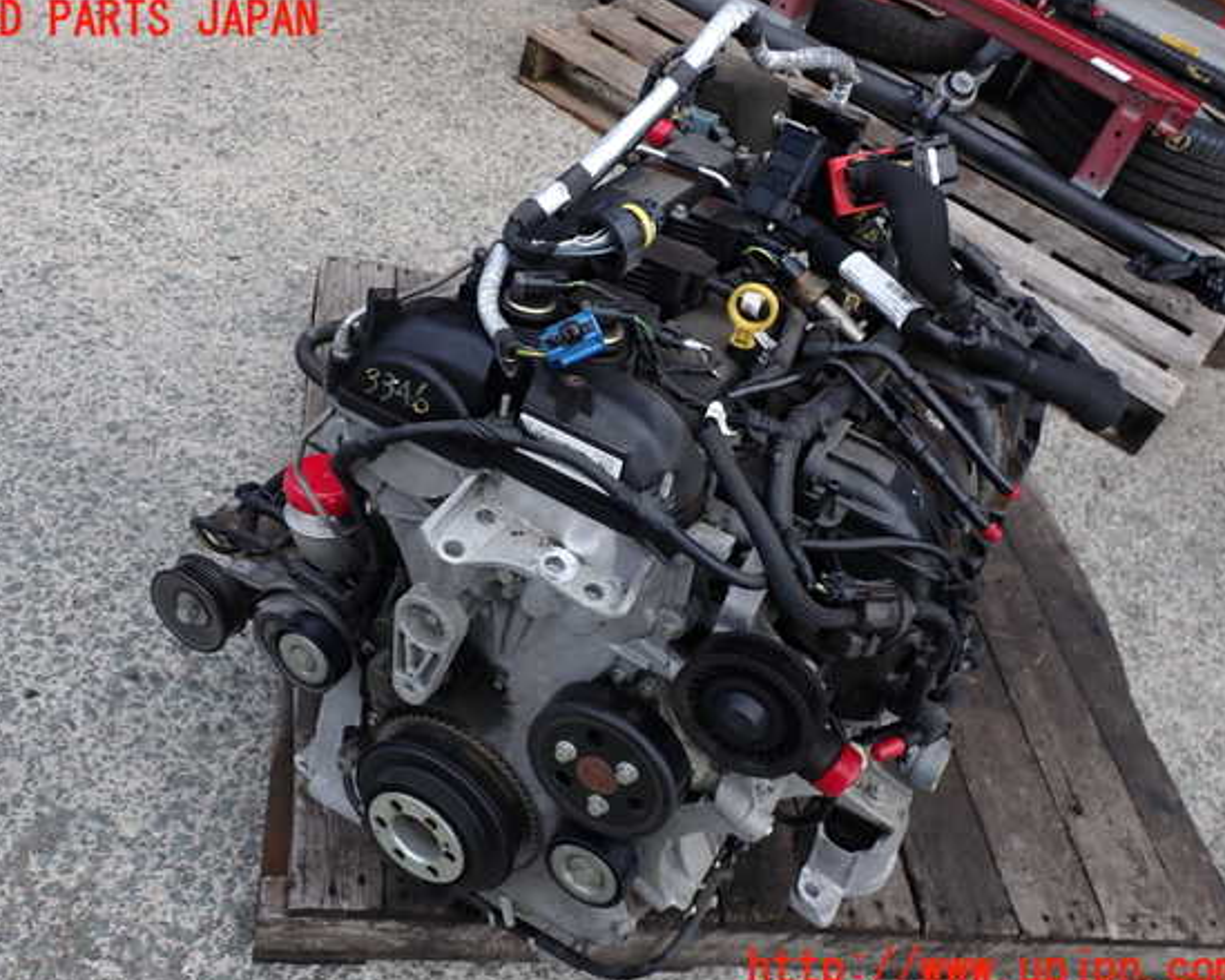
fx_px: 1160
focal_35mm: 32
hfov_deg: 55.6
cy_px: 496
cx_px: 582
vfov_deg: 45.8
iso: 100
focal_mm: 5.4
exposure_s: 1/400
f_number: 3.2
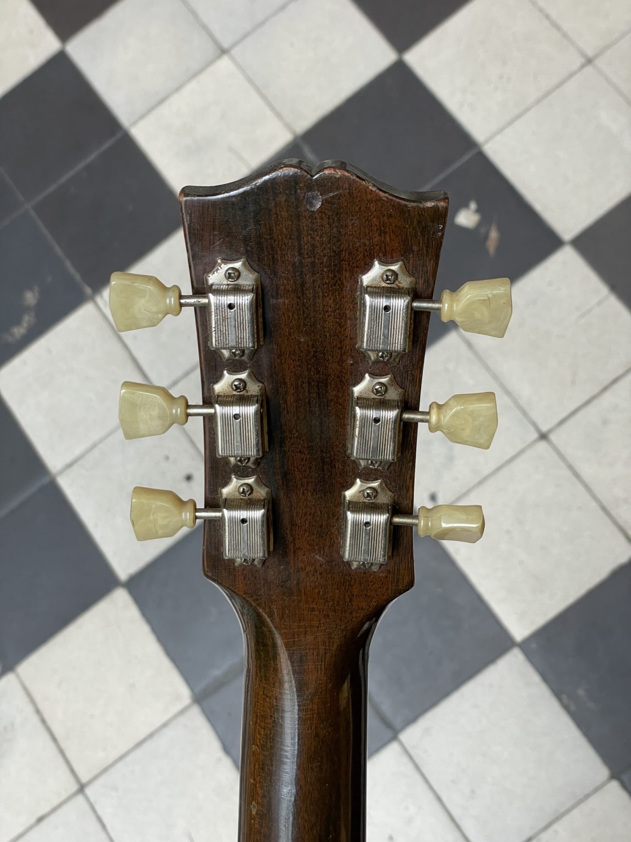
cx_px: 316
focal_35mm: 52
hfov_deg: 28.0
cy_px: 421
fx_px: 1264
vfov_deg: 36.8
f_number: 2
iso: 100
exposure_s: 1/100
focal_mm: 6
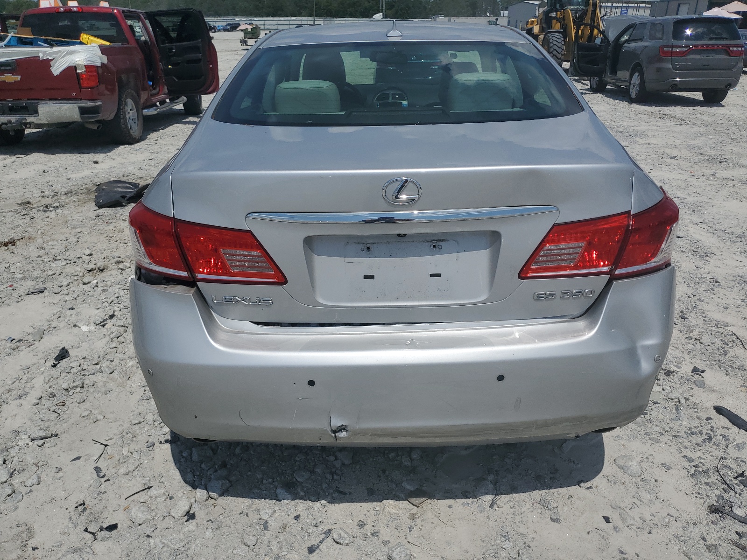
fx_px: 561
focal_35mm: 26
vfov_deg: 53.1
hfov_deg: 67.3
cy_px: 280
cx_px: 374
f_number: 1.5
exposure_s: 1/10000
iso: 51
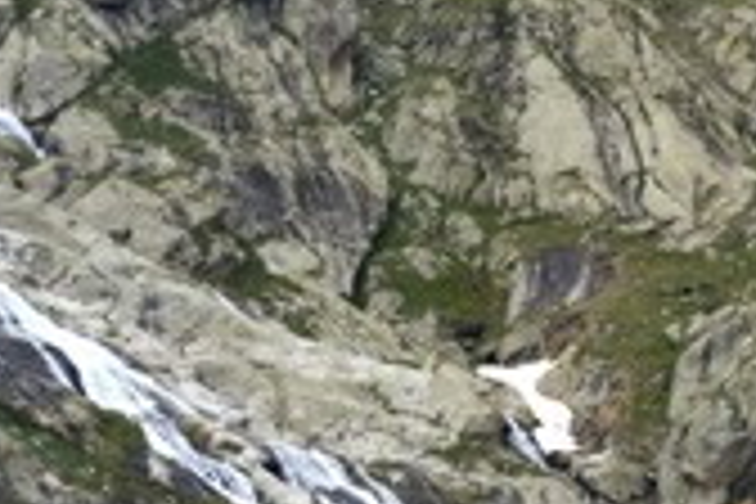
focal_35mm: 499
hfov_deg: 4.1
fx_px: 10478
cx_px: 297
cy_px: 603
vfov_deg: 2.8
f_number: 8
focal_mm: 200
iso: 100
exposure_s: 1/125
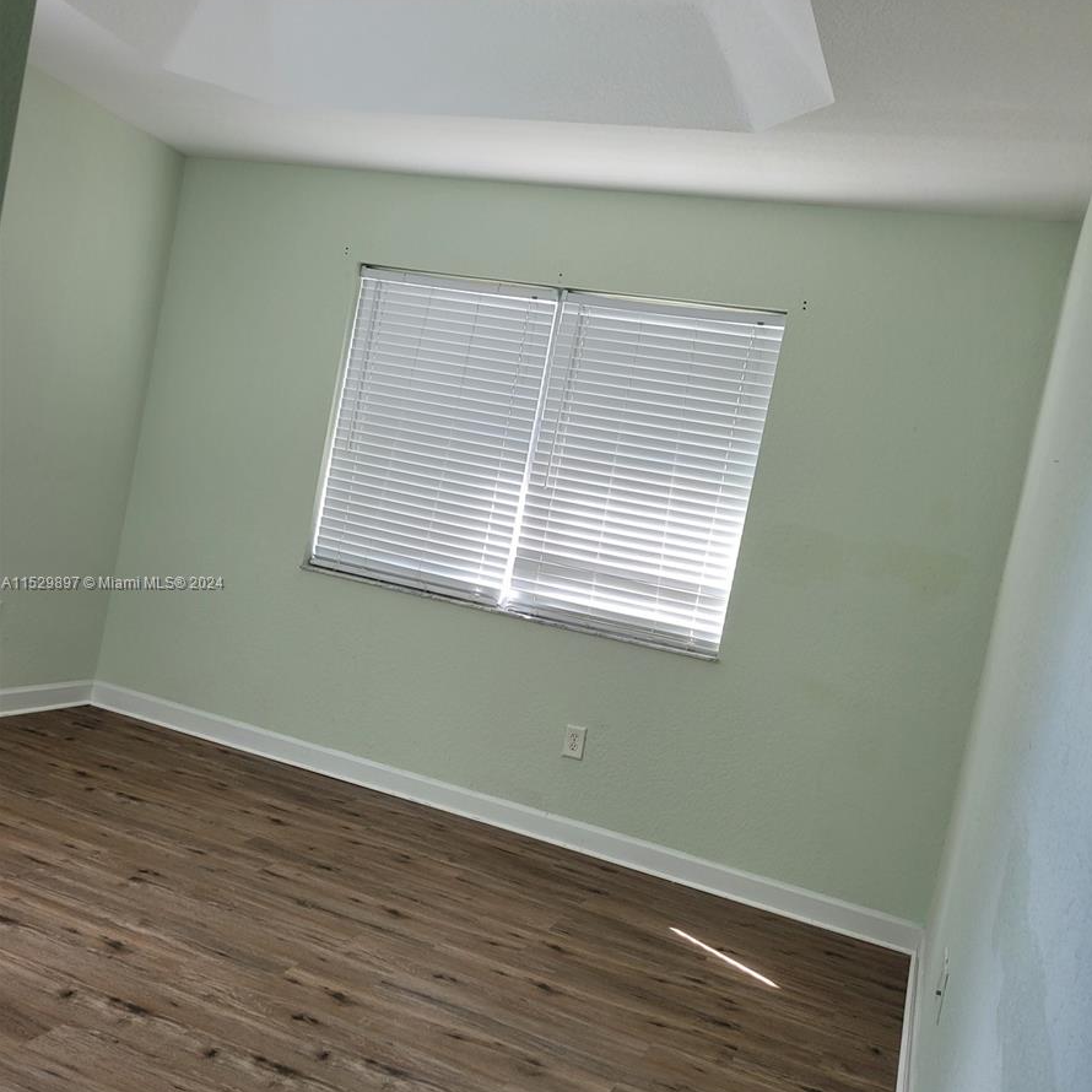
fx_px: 1106
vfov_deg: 52.5
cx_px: 551
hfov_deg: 52.5
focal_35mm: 31
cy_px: 584
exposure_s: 1/120
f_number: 1.8
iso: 80
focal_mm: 5.4
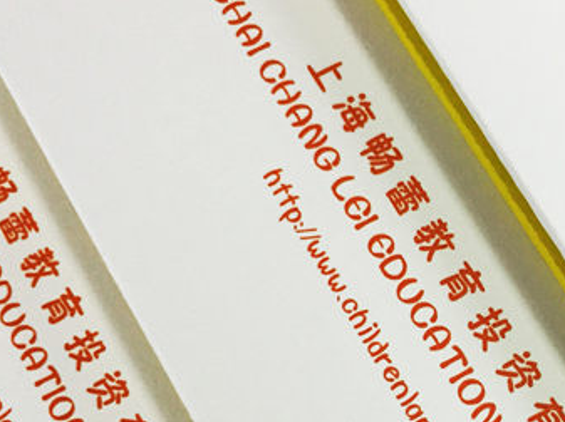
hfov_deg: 27.5
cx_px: 510
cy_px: 347
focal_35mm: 68
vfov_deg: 21.3
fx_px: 1109
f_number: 2.2
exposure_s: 1/33
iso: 64
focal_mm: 4.15
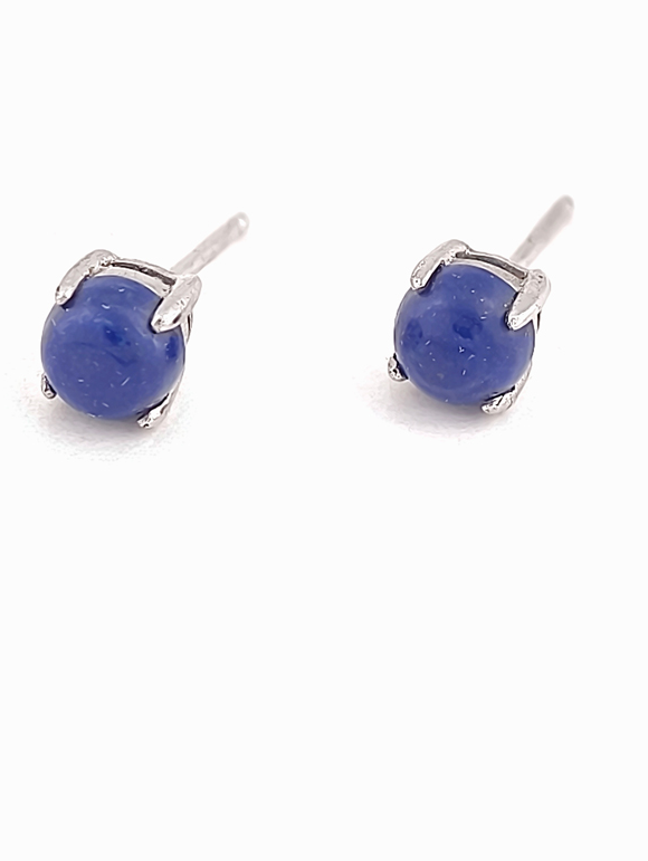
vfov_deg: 5.8
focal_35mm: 344
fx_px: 8570
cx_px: 282
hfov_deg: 4.3
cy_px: 329
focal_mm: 22.48
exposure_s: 1/161
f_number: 2.67
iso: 125
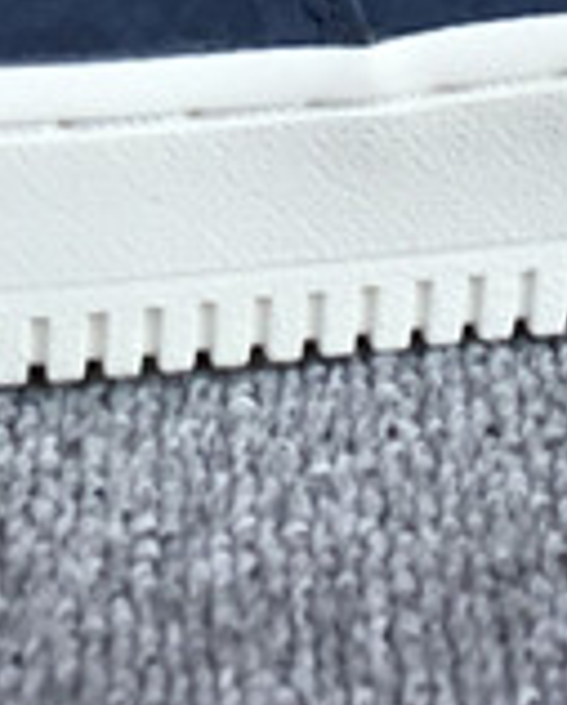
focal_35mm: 172
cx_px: 388
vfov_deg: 10.6
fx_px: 3598
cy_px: -542
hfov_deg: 9.0
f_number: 2.4
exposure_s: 1/299
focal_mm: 3.3
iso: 25
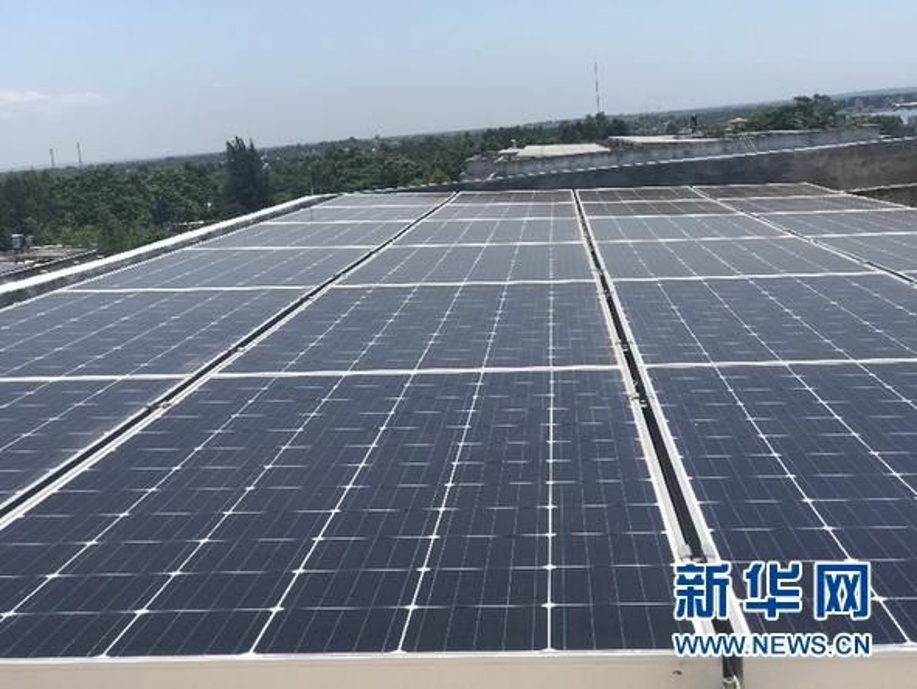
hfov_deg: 33.8
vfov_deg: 25.7
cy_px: 344
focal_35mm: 57
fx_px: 1511
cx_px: 458
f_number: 2.8
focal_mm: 6.6
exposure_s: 1/997
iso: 20
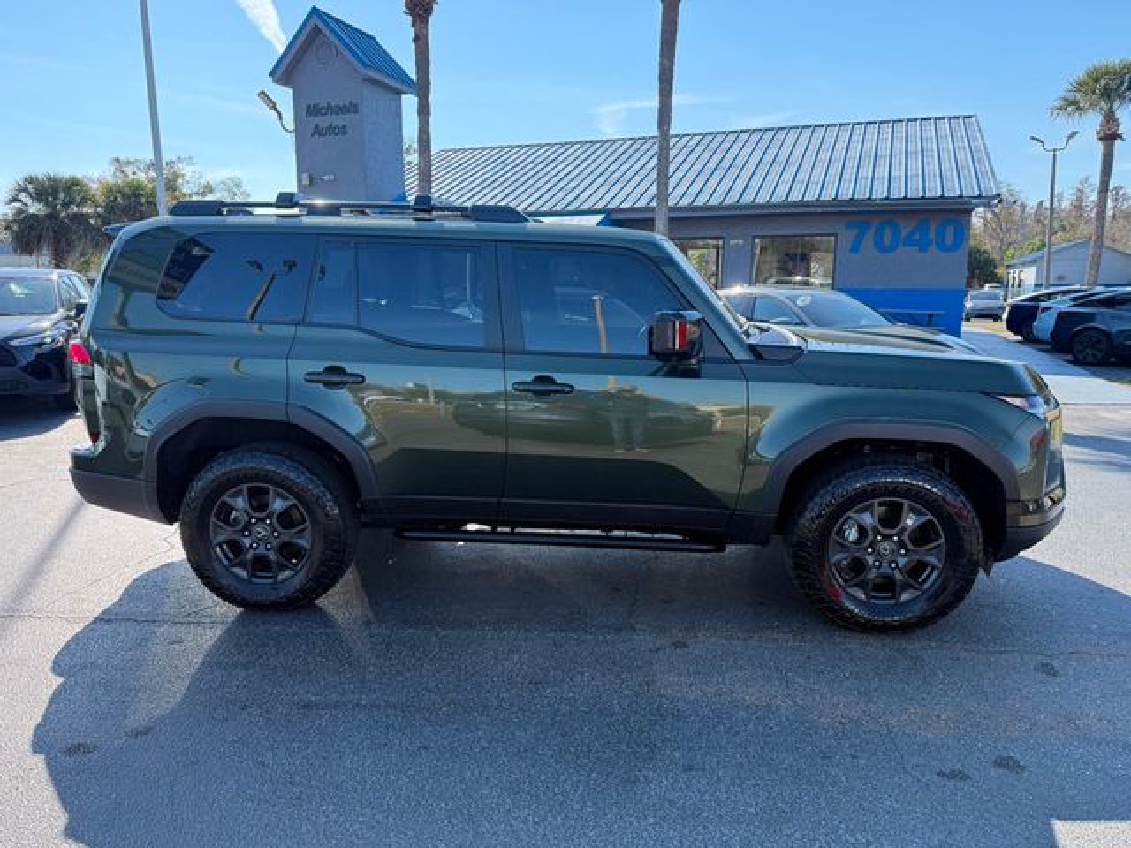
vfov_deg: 56.8
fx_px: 784
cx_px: 566
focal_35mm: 24
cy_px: 424
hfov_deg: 71.6
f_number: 1.78
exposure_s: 1/1522
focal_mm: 6.76
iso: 100
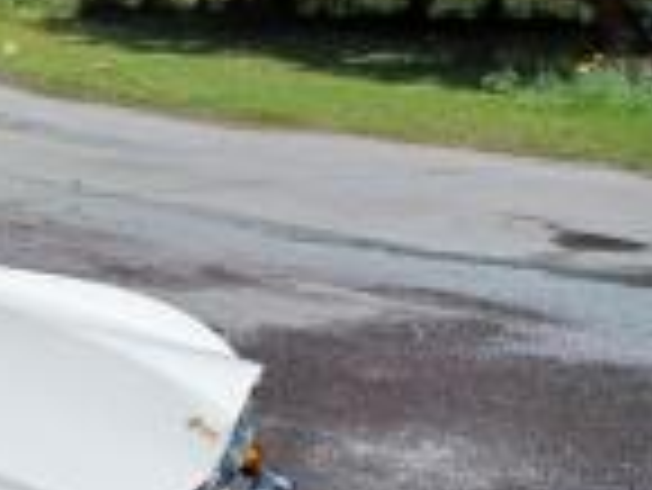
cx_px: -207
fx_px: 1301
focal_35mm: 69
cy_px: 243
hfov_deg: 24.4
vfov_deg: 21.3
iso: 32
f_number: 1.8
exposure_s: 1/746
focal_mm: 4.6
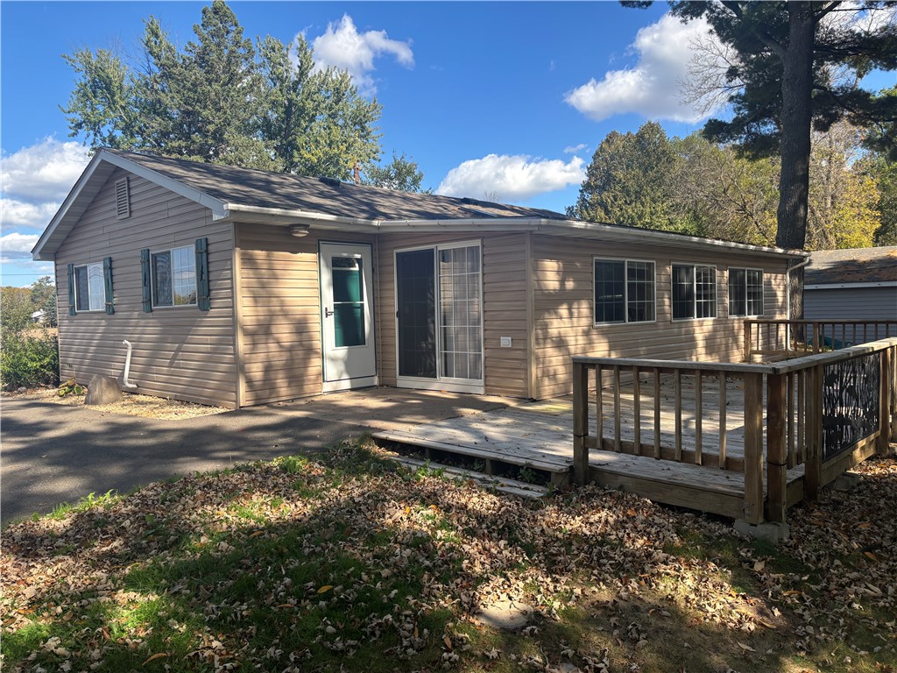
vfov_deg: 53.1
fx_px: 674
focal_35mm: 26
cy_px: 336
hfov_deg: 67.3
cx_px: 448
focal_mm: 5.96
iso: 50
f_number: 1.6
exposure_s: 1/1263
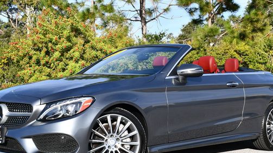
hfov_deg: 29.3
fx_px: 521
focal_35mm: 72
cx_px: 139
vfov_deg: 16.8
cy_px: 78
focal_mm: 27
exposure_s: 1/250
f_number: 8
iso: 110
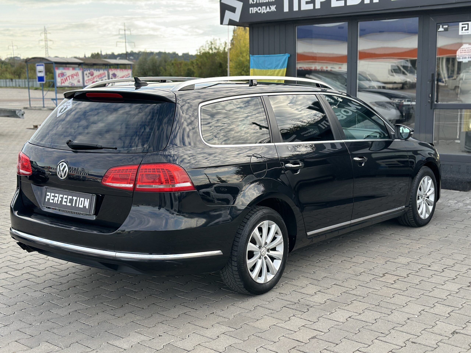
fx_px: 653
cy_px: 176
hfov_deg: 39.7
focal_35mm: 48
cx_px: 236
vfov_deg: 30.3
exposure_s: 1/555
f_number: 1.78
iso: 80
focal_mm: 6.86
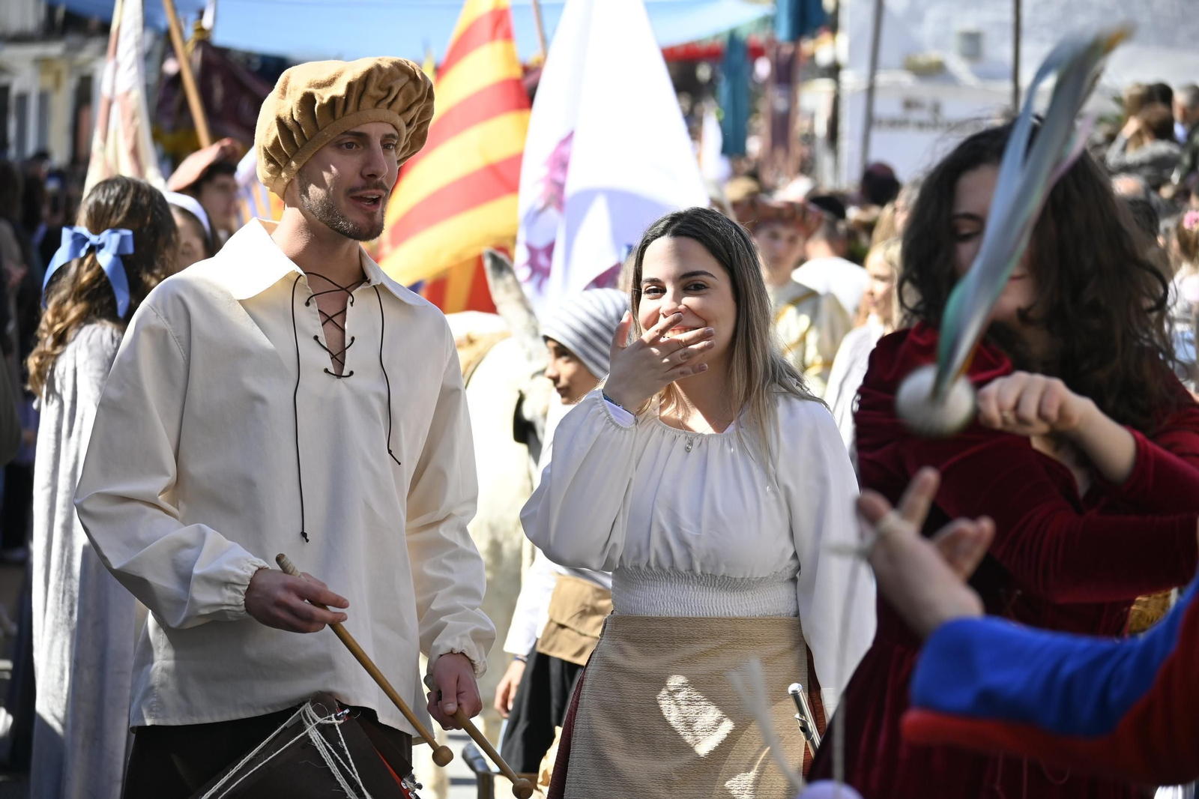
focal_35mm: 180
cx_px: 600
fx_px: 5993
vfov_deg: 7.6
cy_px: 400
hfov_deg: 11.4
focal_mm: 120
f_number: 5.6
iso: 200
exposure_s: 1/500
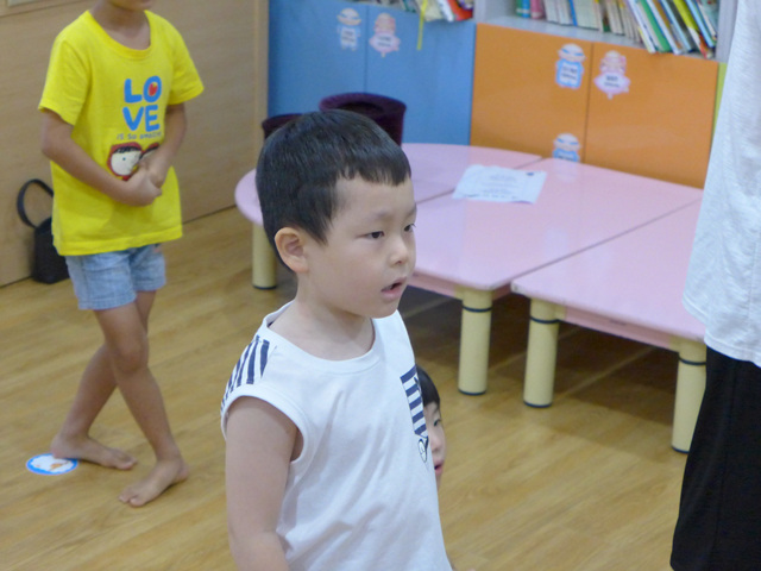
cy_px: 286
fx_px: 1979
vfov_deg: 16.4
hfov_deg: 21.8
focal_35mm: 90
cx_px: 380
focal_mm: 17.7
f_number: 2.3
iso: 1250
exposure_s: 1/500
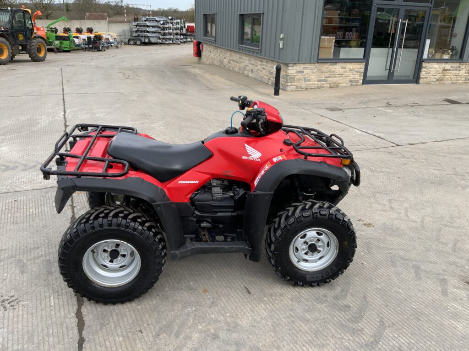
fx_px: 393
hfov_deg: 61.7
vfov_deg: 48.2
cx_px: 234
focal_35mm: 29
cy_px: 176
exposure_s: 1/540
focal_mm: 3
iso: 16
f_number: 1.8
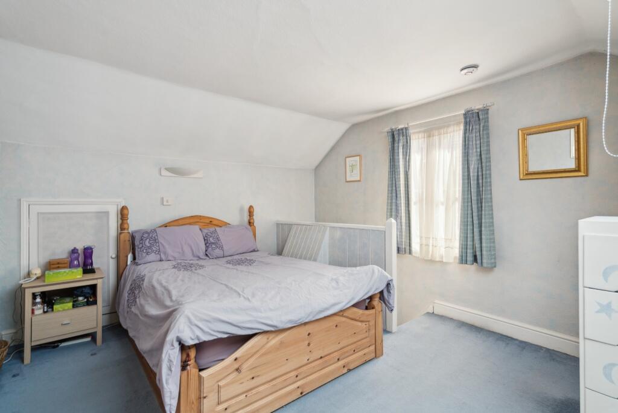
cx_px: 309
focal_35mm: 16
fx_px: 275
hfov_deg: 96.7
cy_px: 206
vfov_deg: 73.8
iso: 640
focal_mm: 16
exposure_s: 1/100
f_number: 5
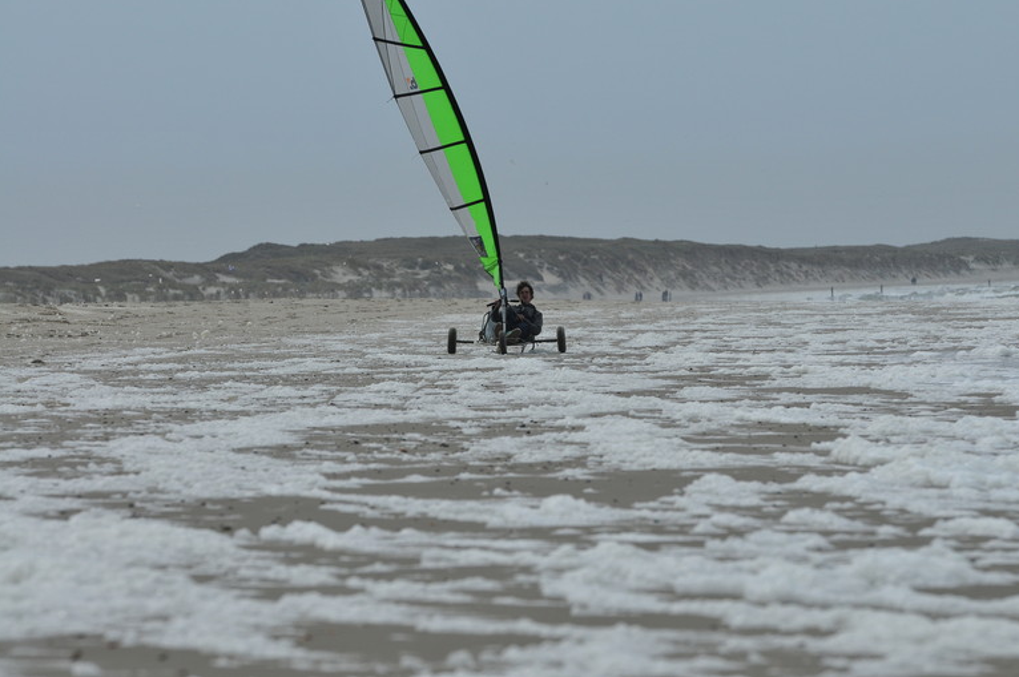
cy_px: 325
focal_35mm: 313
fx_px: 8850
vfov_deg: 4.4
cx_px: 526
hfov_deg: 6.6
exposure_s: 1/1600
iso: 200
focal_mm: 200
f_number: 8
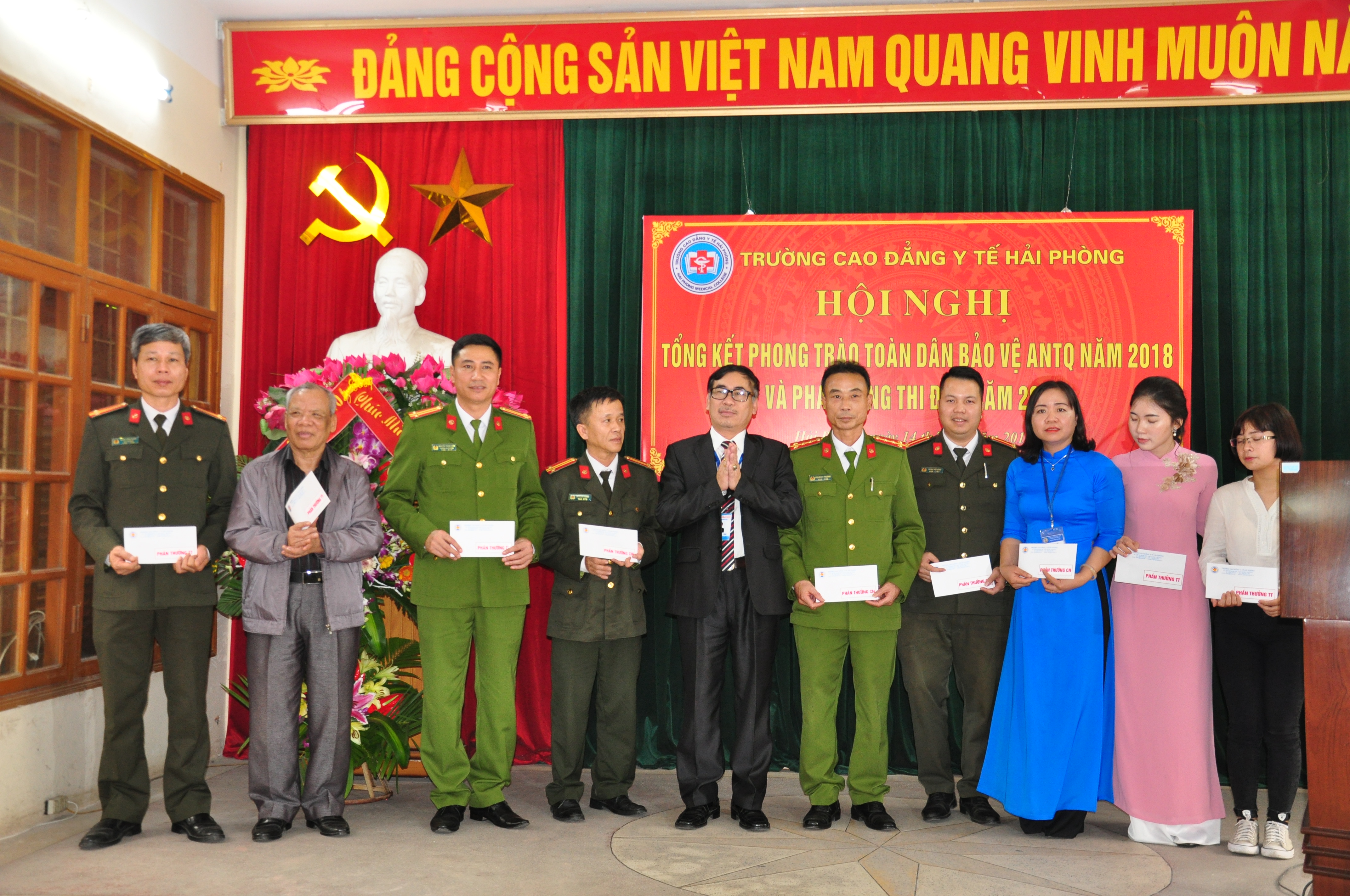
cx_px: 675
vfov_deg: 35.4
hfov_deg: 51.3
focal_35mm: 38
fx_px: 1405
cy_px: 448
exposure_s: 1/60
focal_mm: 25
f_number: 4
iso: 800
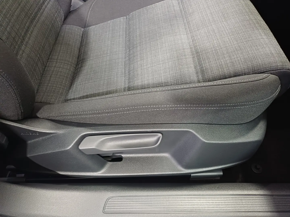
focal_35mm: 25
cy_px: 108
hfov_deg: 69.4
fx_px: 209
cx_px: 145
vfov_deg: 54.9
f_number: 1.8
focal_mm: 4.65
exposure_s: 1/20
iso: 640
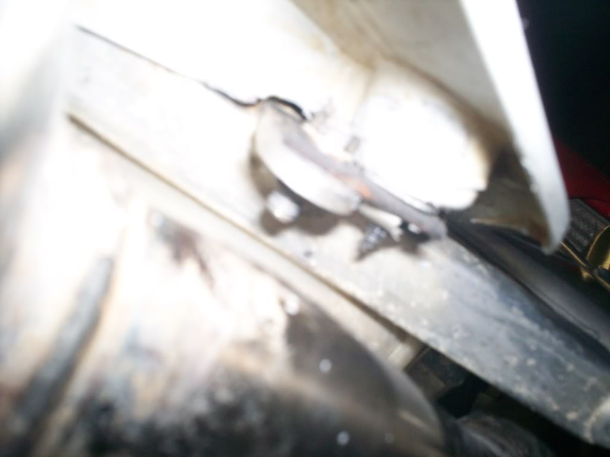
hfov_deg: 51.4
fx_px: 634
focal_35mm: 36
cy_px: 228
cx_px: 305
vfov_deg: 39.7
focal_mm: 6
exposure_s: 1/60
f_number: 4.5
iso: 140
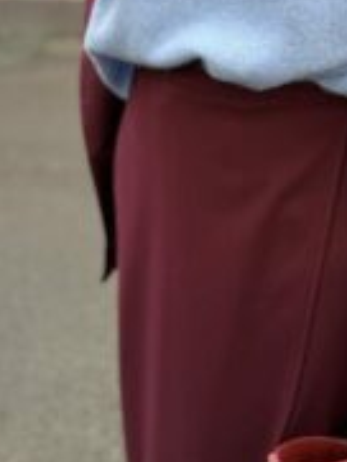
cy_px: 105
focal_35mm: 53
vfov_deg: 35.2
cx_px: 258
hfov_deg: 27.2
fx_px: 708
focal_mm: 6.76
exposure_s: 1/206
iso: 64
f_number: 1.78
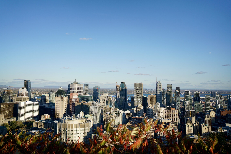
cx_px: 116
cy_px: 77
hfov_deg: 54.4
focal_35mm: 35
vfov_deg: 37.9
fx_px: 225
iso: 400
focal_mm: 35
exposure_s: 1/5000
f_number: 2.8
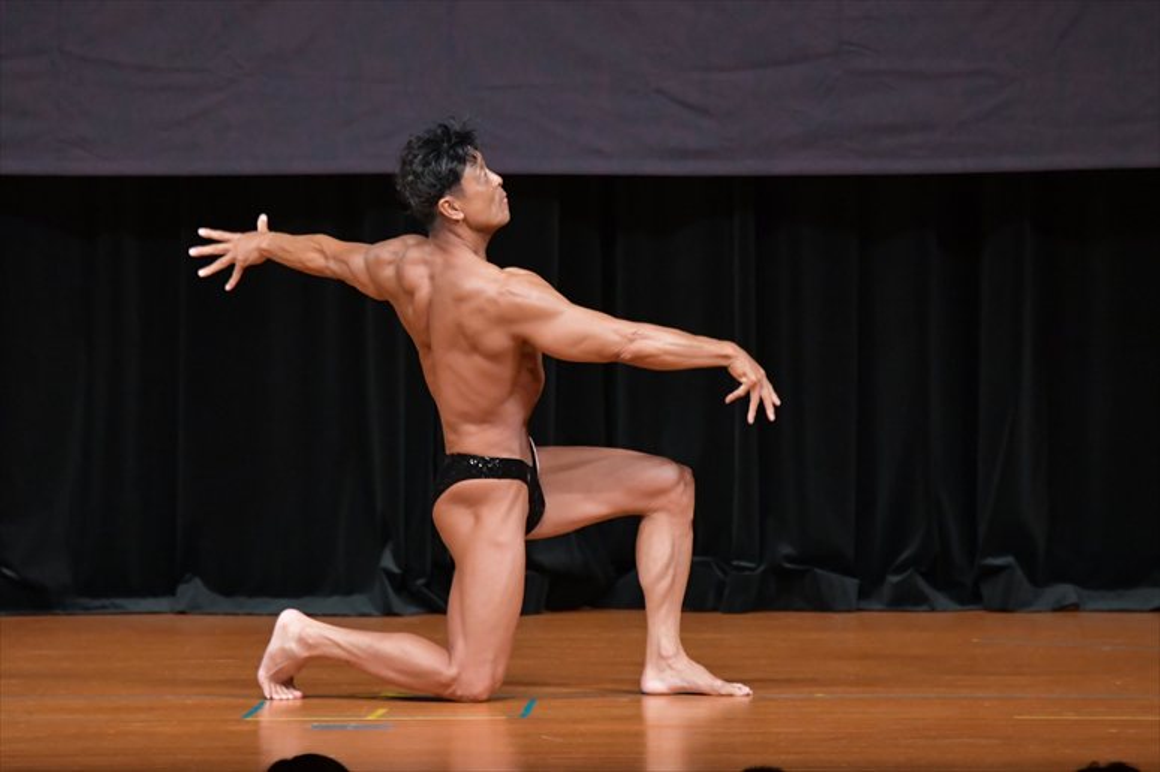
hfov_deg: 6.5
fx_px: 10145
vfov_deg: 4.4
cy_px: 386
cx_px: 580
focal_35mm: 315
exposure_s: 1/400
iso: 5000
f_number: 5.6
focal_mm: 210
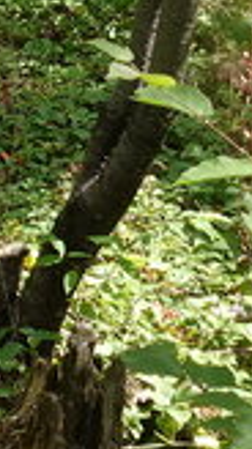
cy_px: -428
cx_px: -318
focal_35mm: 153
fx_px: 1821
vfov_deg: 12.5
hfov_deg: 7.5
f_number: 5.6
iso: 125
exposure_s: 1/160
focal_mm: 8.8
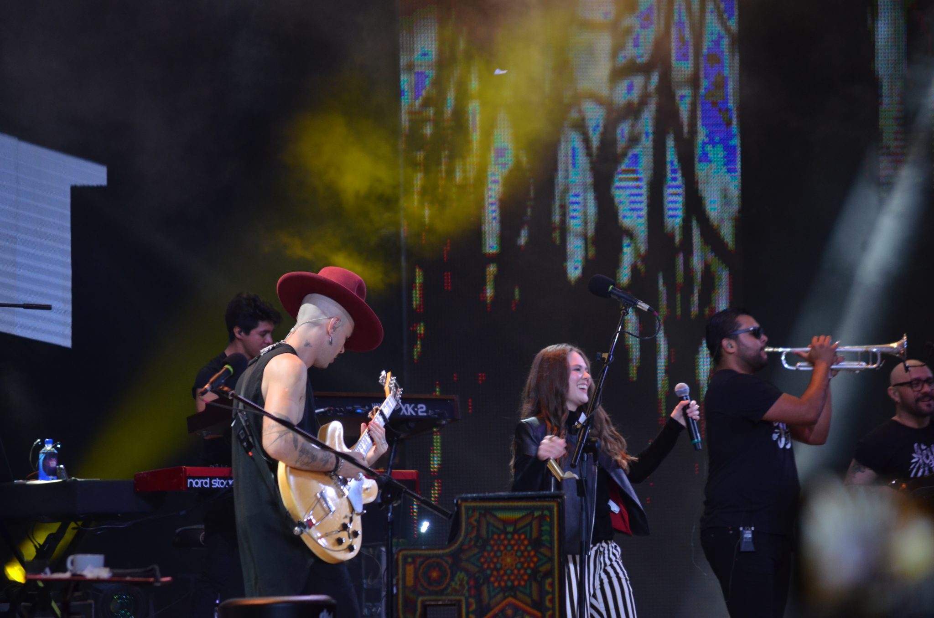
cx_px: 467
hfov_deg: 7.9
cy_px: 309
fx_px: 6796
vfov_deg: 5.2
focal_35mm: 262
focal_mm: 175
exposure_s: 1/125
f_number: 5.3
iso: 800
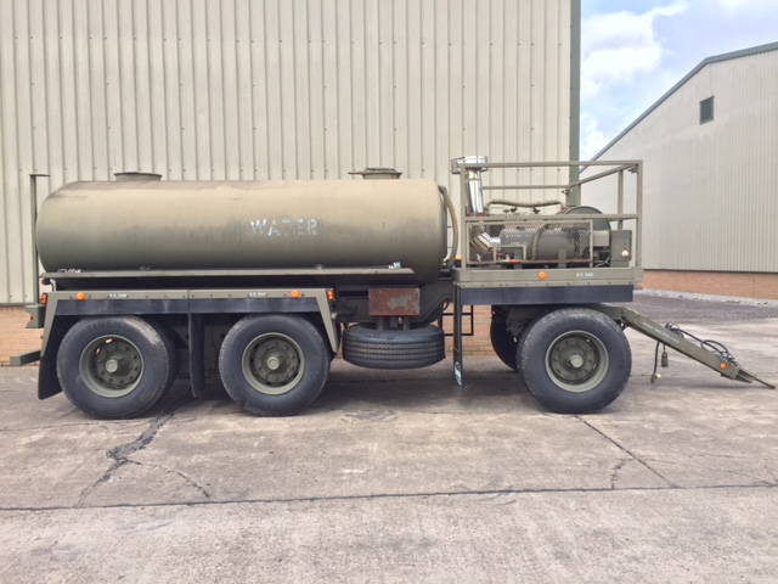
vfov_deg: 48.2
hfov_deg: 61.7
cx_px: 389
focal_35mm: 29
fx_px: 652
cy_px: 292
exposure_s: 1/659
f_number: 2.2
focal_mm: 4.15
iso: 32
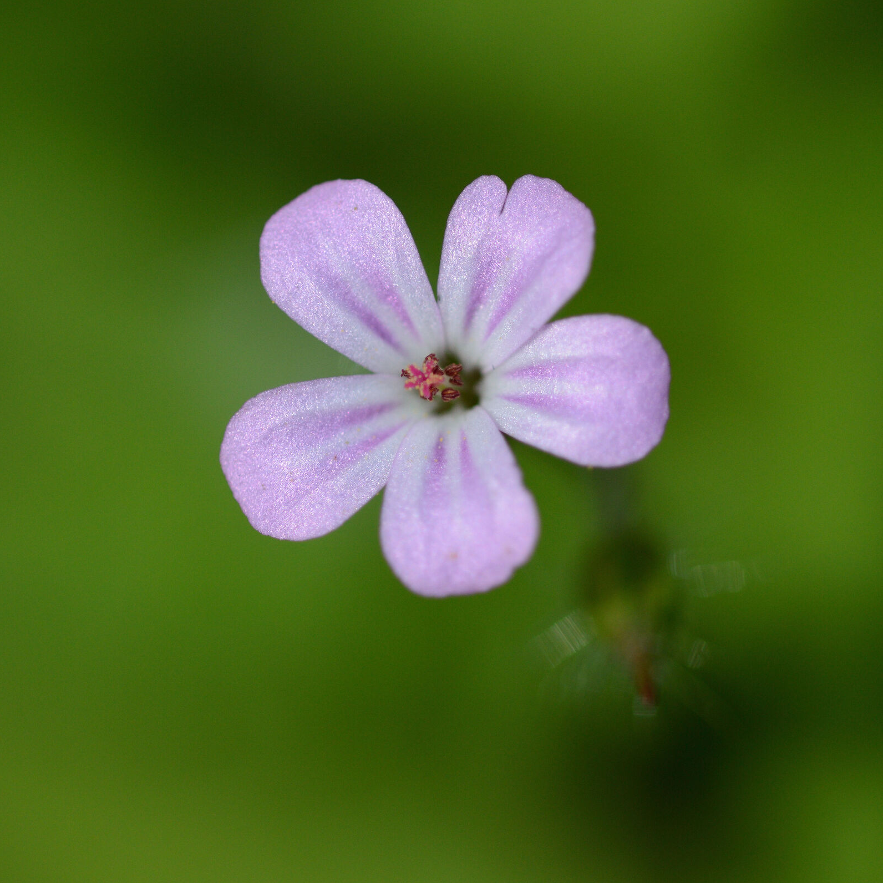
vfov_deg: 8.7
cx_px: 478
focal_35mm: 202
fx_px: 5819
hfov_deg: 8.7
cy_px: 442
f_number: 5
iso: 400
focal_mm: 105
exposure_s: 1/2000
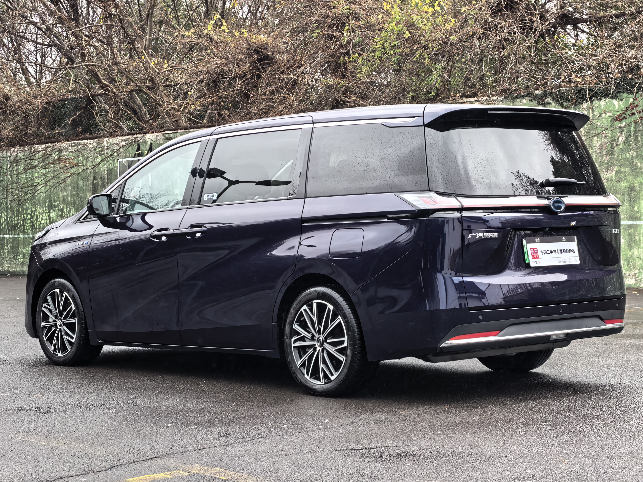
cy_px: 241
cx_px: 322
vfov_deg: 20.2
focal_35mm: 73
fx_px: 1356
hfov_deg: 26.7
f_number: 2
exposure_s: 1/414
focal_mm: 6.98
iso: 125
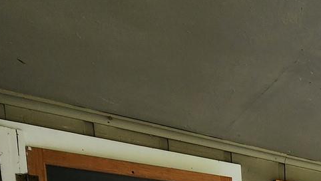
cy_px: 365
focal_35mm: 47
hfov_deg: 34.9
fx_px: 400
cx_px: 384
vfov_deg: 17.6
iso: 100
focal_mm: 2.2
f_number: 2.2
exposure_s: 1/120
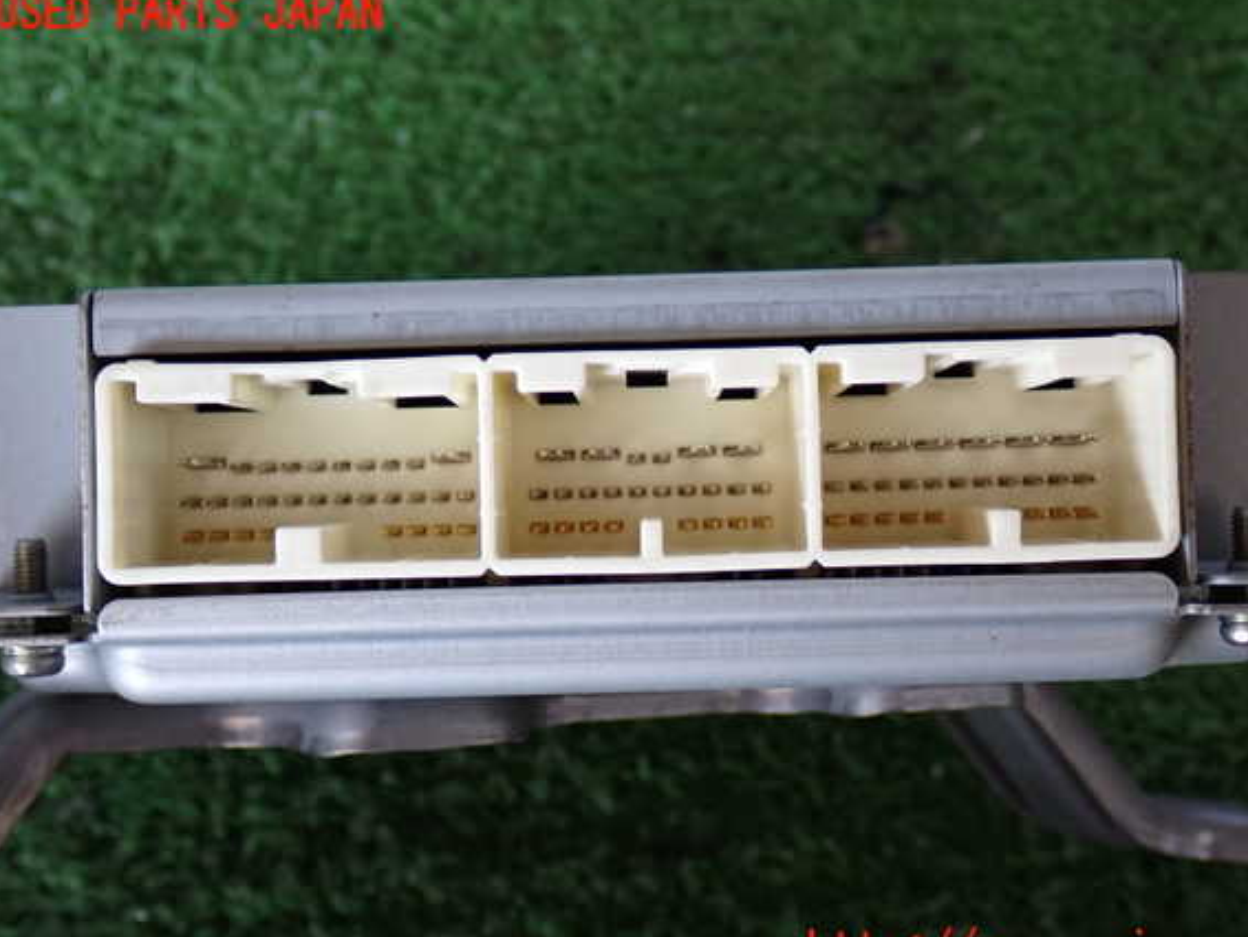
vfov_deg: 27.5
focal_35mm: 53
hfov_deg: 36.2
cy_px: 483
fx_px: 1912
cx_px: 644
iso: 250
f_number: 3.2
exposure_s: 1/50
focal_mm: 9.01
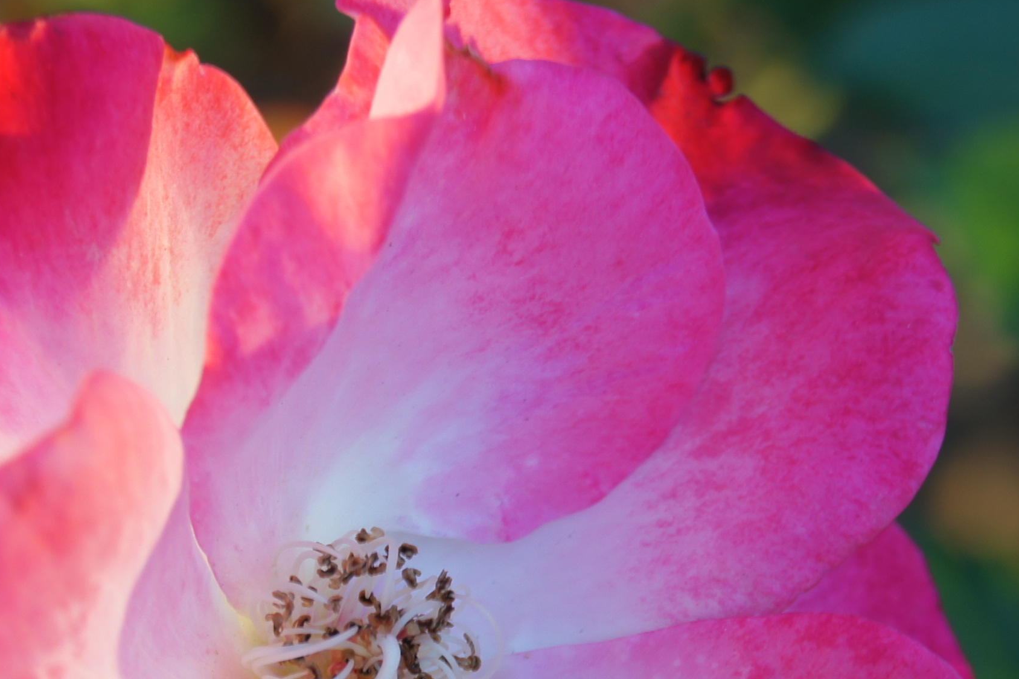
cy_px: 568
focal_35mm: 224
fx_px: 6350
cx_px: 712
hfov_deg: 9.2
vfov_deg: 6.1
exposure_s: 1/100
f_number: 6.3
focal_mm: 55
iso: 200
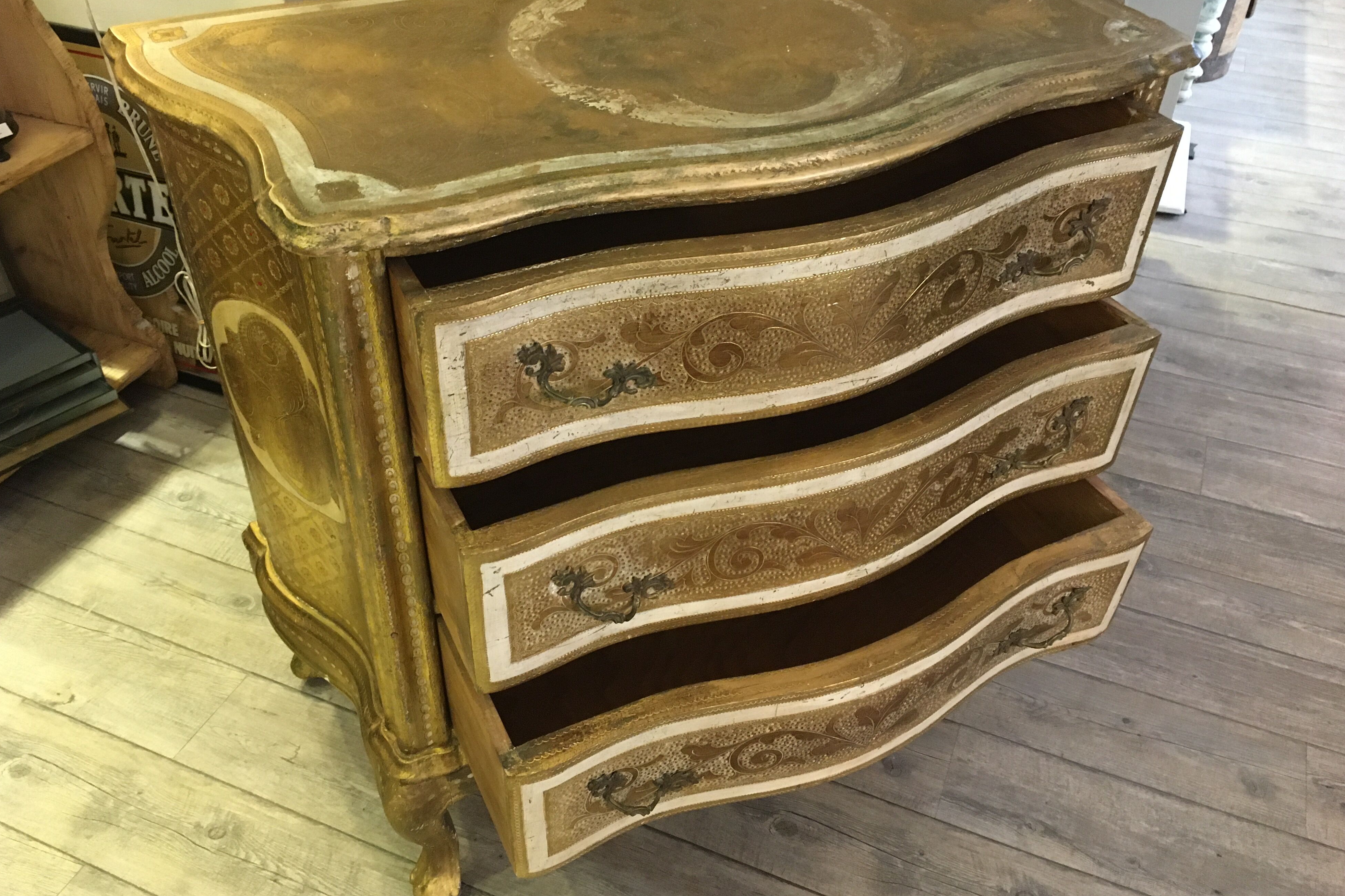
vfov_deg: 42.3
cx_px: 665
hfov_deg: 60.3
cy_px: 415
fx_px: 1158
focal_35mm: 31
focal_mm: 4.15
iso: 200
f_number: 2.2
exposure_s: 1/25
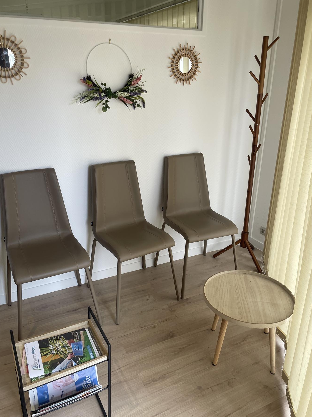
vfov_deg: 63.4
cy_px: 218
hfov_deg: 49.7
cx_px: 154
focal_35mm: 28
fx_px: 337
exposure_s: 1/121
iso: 40
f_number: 1.6
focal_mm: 4.2
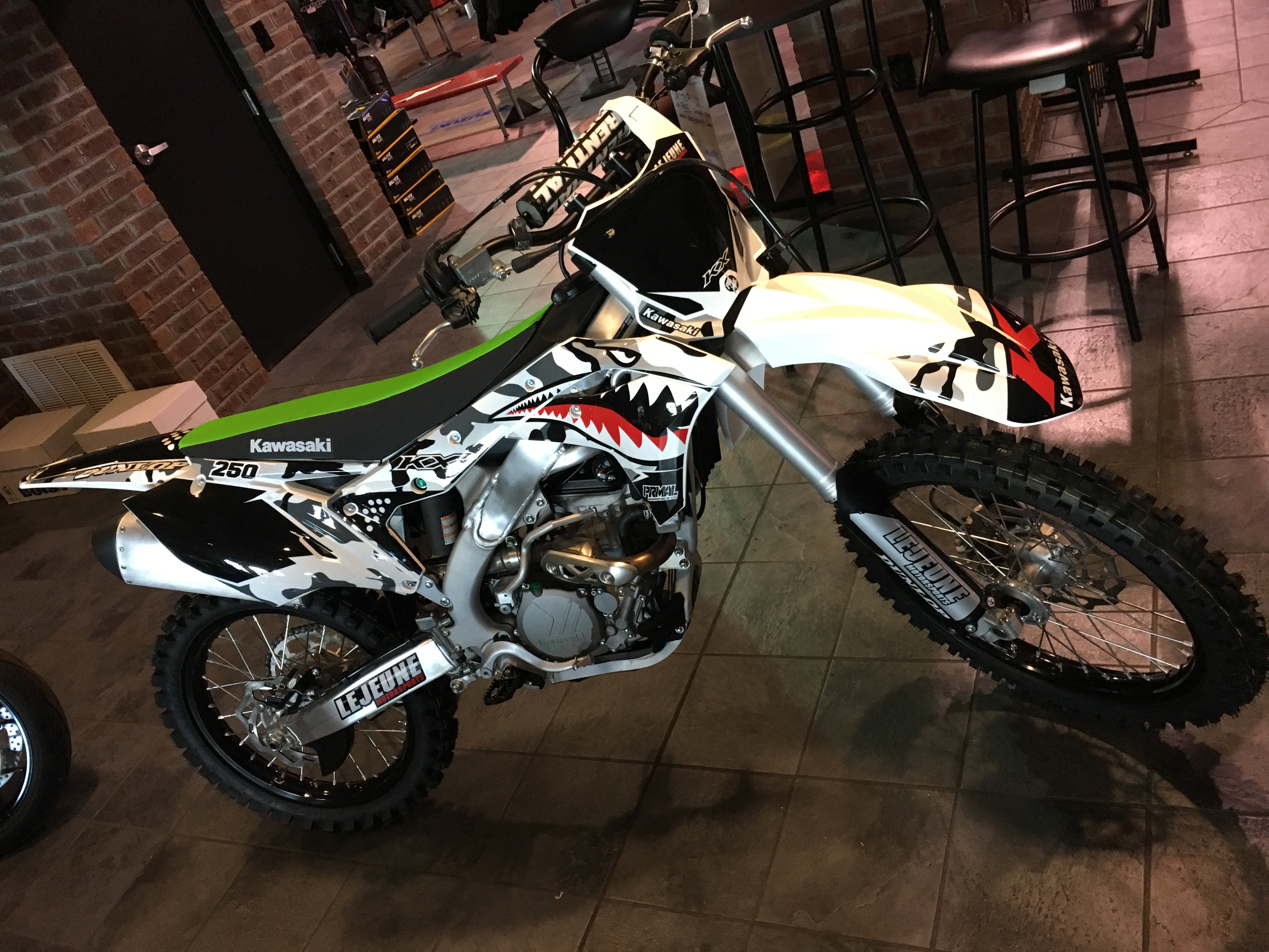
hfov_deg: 61.7
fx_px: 1063
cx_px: 634
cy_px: 476
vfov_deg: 48.2
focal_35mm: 29
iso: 160
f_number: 2.2
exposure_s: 1/30
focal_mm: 4.15
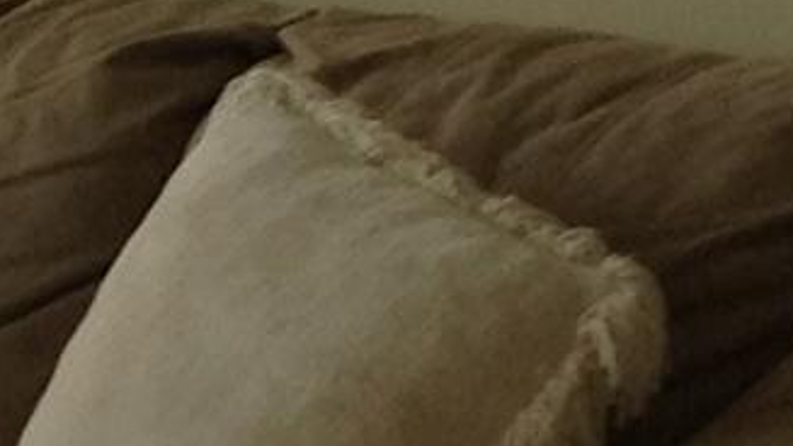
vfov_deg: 4.0
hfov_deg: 7.0
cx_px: -470
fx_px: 6351
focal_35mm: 302
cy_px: 703
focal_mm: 4.28
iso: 50
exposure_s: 1/181
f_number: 2.4
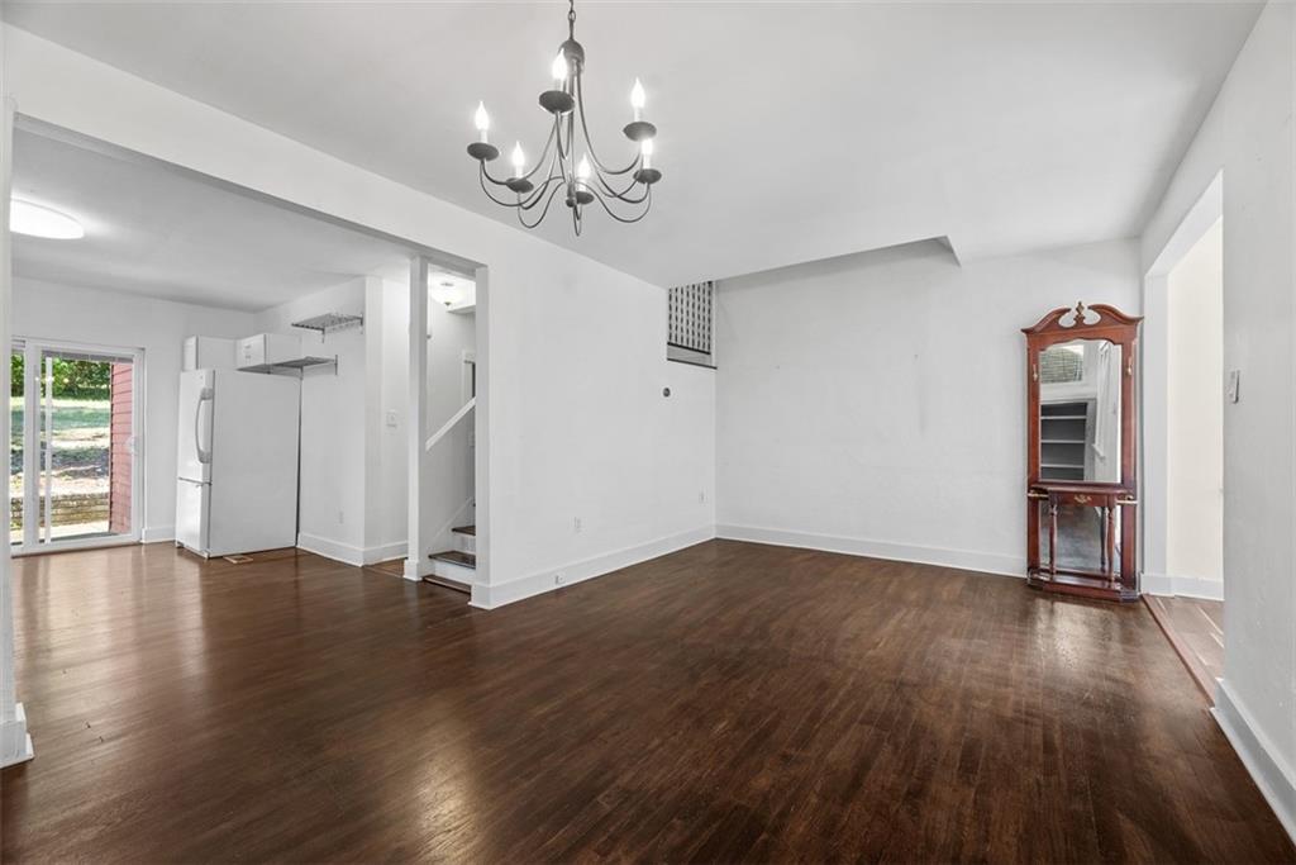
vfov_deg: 81.2
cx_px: 648
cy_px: 432
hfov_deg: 104.2
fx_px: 504
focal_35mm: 14
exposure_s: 1/1.67
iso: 400
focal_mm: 14
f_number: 7.1
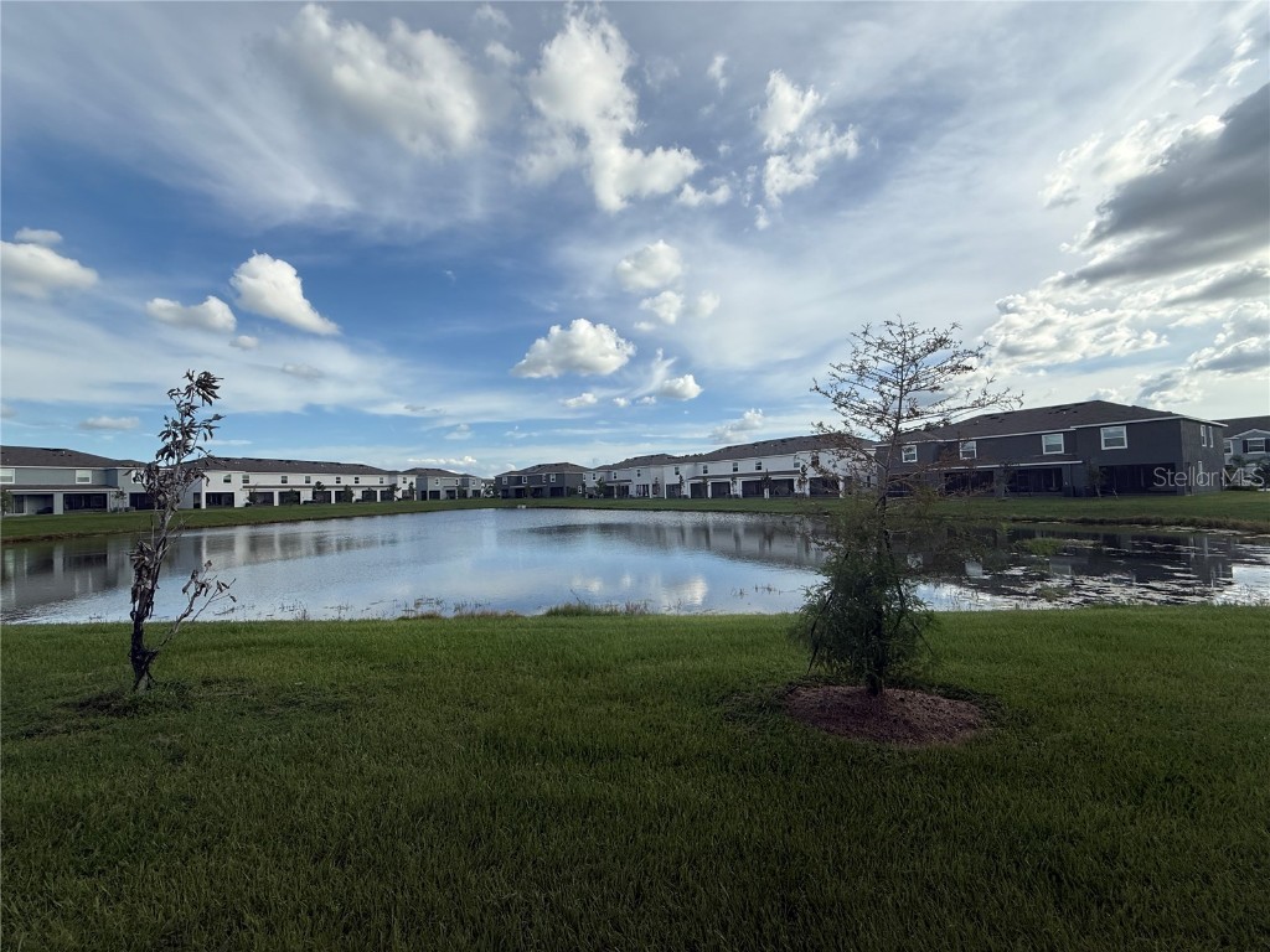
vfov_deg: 85.7
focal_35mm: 14
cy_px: 476
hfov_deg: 102.1
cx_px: 635
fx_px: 514
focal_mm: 2.22
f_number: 2.2
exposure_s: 1/2237
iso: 50
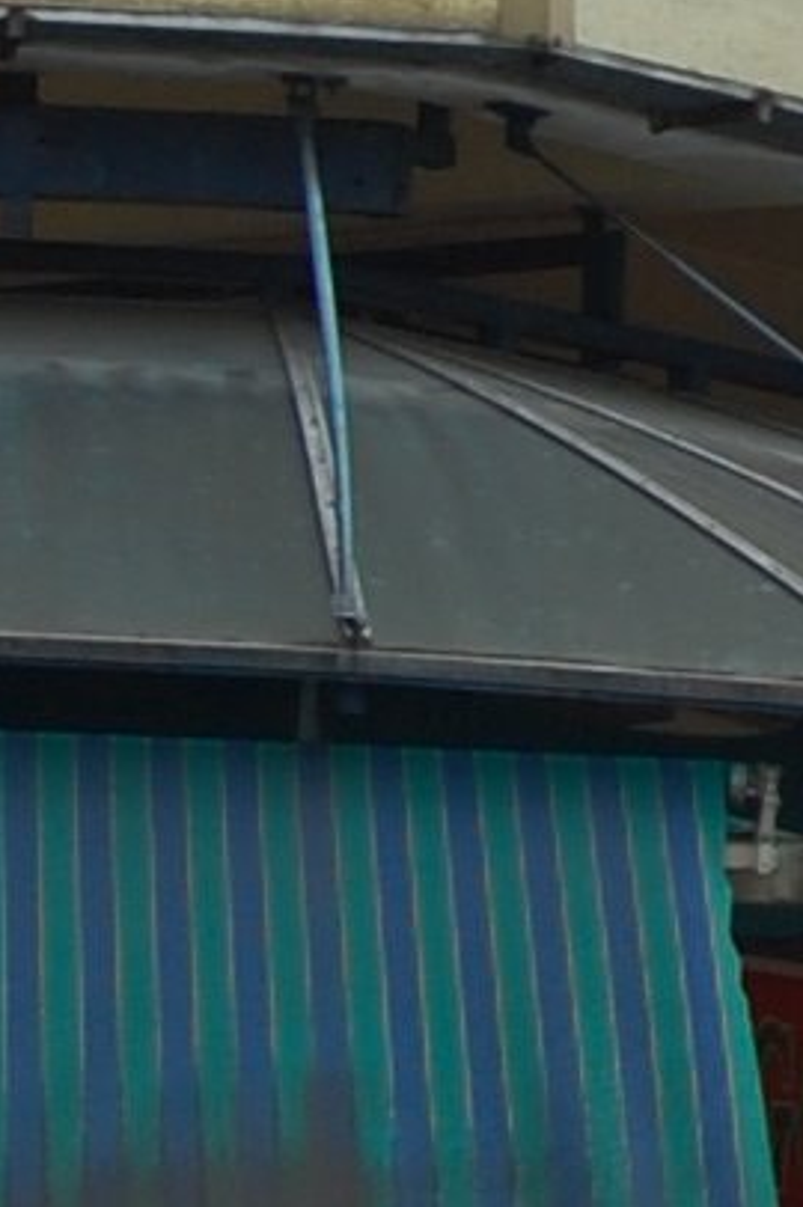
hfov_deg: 3.4
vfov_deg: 5.3
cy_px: 166
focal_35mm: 389
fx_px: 13027
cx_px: 2828
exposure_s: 1/200
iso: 200
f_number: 7.1
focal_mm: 35
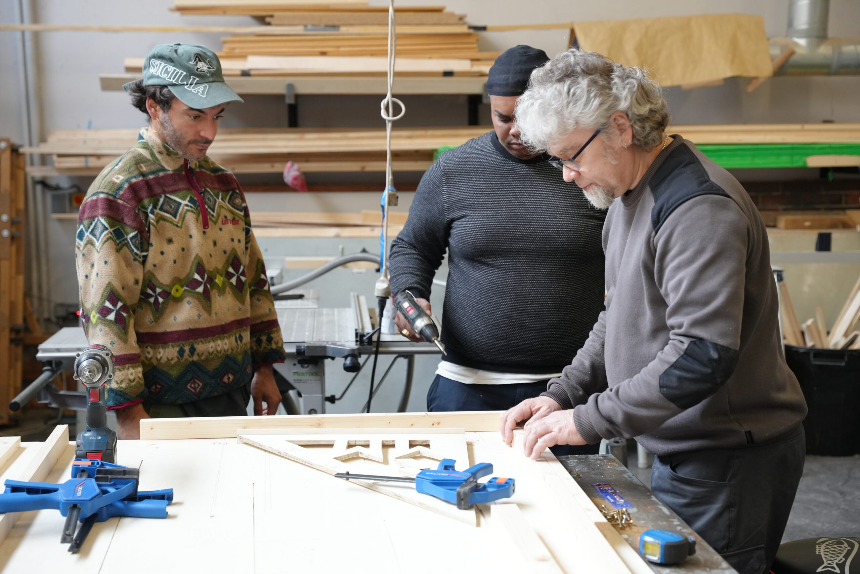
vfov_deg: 26.0
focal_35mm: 52
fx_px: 1240
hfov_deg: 38.3
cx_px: 430
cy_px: 287
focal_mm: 51.9
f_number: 4
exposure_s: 1/160
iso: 2500
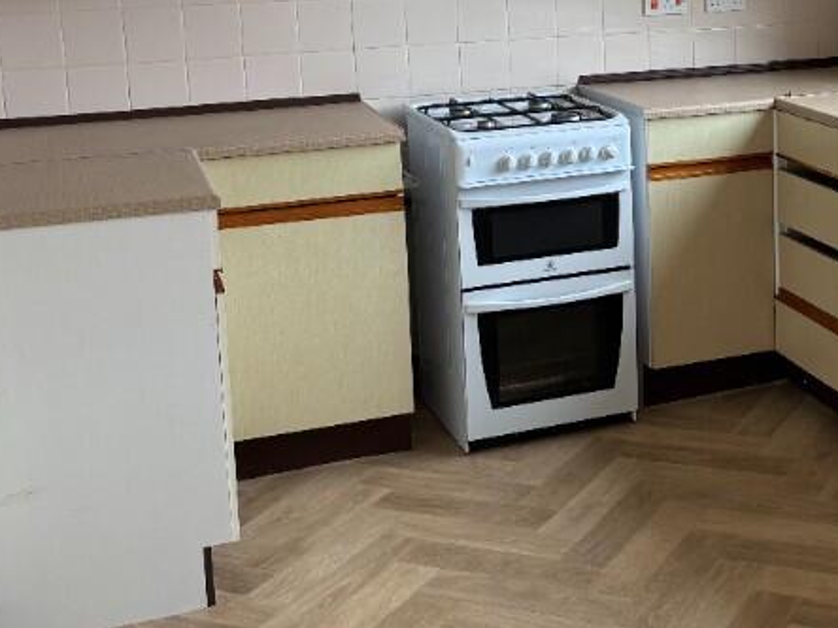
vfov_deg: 24.0
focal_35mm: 60
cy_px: 117
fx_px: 1453
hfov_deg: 30.8
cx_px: 742
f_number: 1.6
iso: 32
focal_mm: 5.96
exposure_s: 1/123
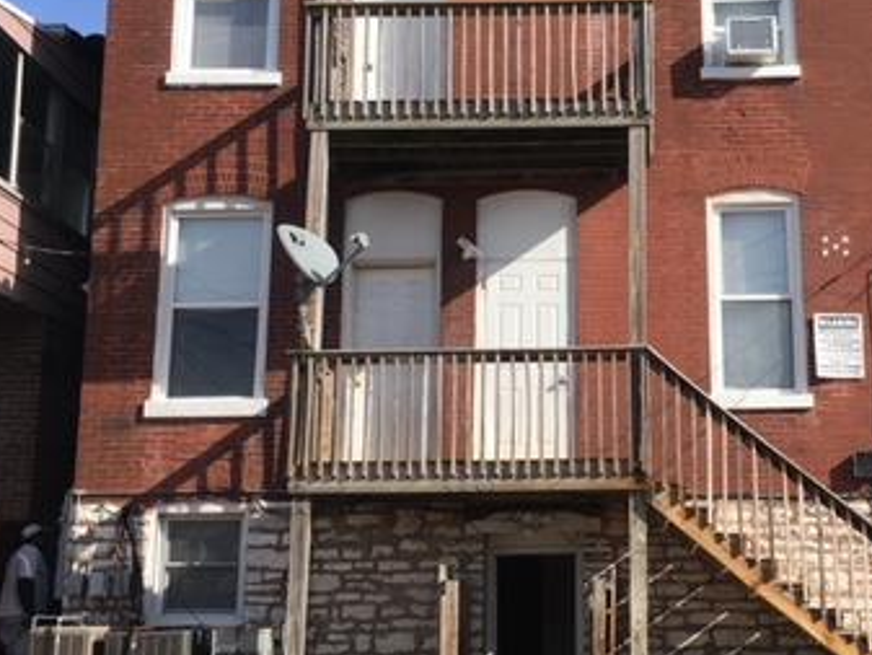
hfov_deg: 34.6
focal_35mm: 55
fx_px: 1386
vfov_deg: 26.6
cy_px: 293
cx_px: 580
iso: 25
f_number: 2.2
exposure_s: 1/1241
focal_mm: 4.15
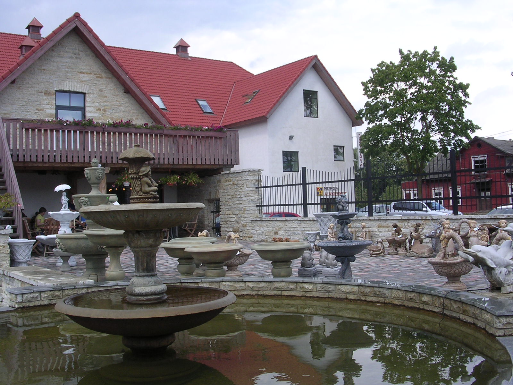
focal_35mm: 38
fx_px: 563
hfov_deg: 49.0
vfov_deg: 37.7
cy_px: 192
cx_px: 256
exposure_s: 1/148
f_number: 5.6
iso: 100
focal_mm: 5.8
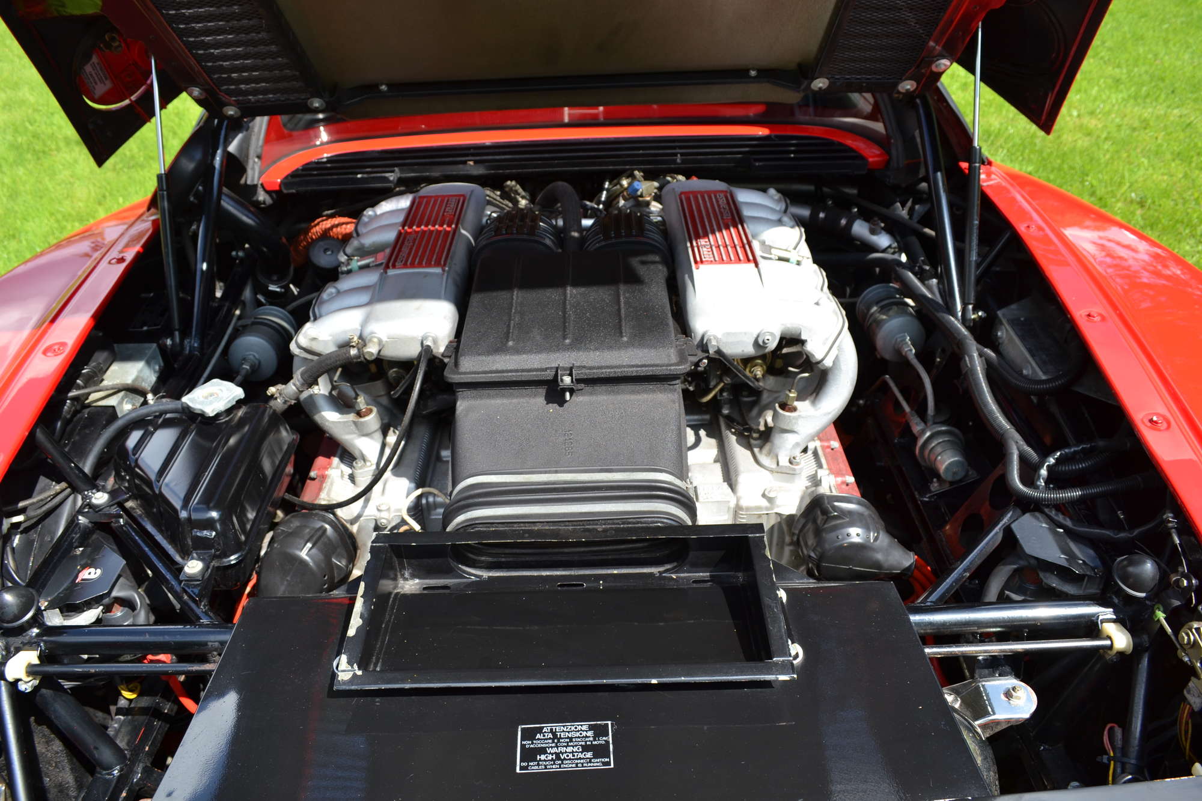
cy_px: 400
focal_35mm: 27
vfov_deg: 47.9
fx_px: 901
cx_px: 601
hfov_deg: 67.4
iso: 100
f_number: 6.3
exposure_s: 1/160
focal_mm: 18
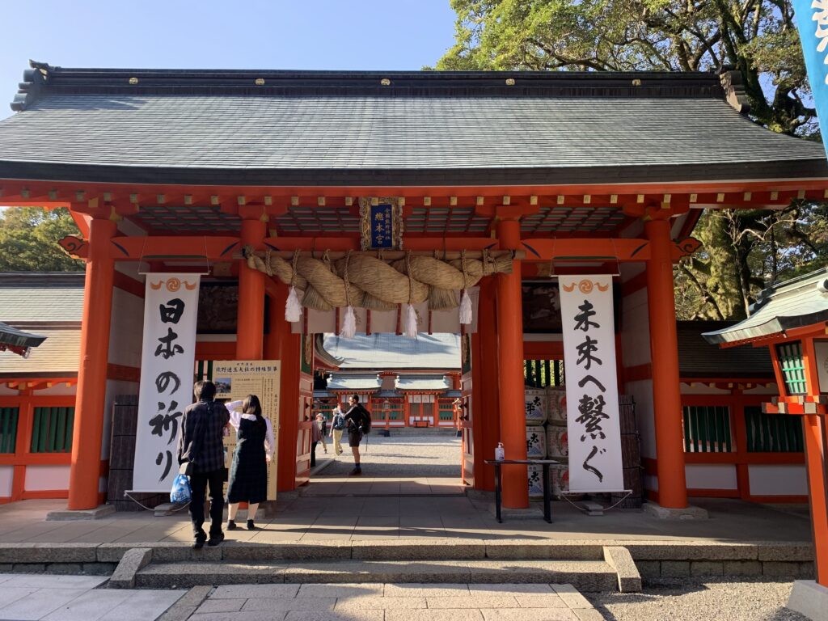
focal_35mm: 26
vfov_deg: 53.1
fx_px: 622
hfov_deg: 67.3
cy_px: 310
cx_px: 414
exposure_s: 1/273
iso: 25
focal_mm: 4.25
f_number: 1.8
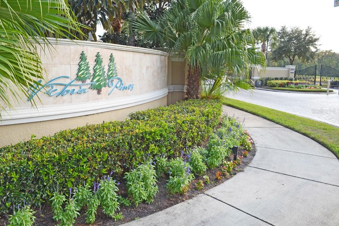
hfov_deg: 65.5
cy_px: 111
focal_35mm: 28
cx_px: 166
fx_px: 264
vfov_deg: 46.4
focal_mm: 18
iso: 200
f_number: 8
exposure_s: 1/250
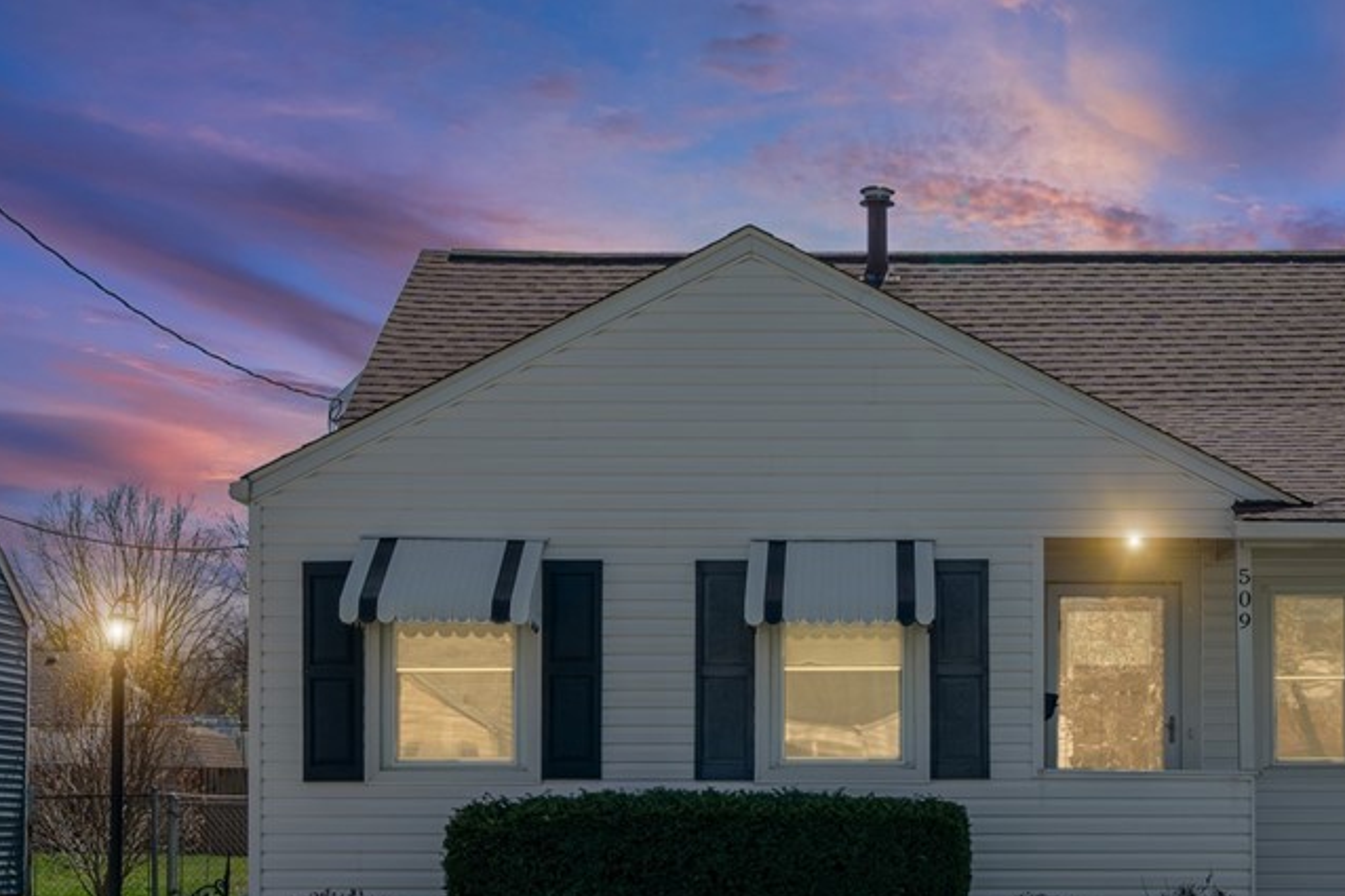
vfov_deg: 26.3
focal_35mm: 51
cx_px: 899
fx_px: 1905
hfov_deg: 38.4
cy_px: 625
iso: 250
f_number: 9
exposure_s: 1/200
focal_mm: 20
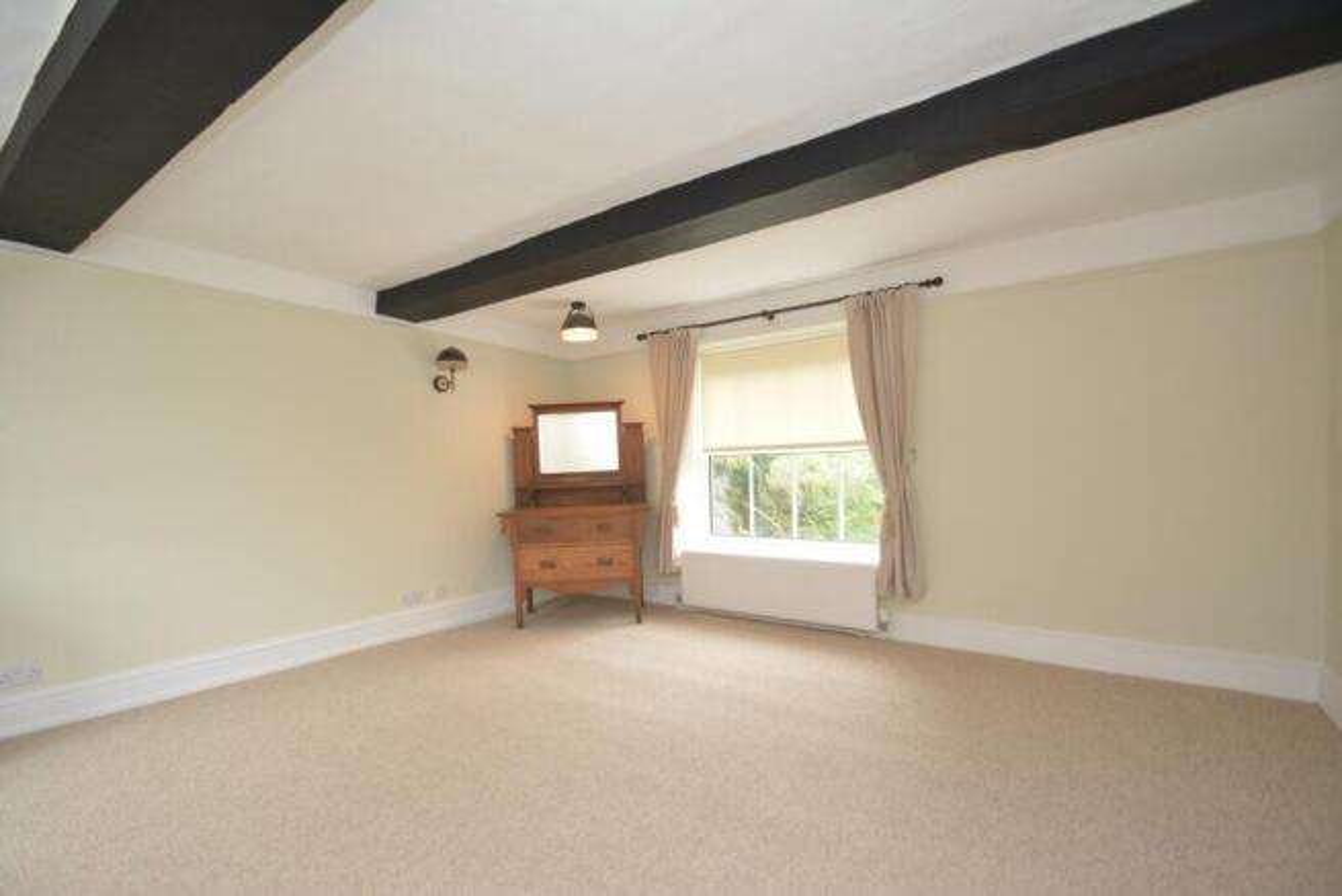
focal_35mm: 15
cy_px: 448
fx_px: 559
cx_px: 671
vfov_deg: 77.4
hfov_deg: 100.4
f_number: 4
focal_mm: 10
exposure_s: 1/60
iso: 1100
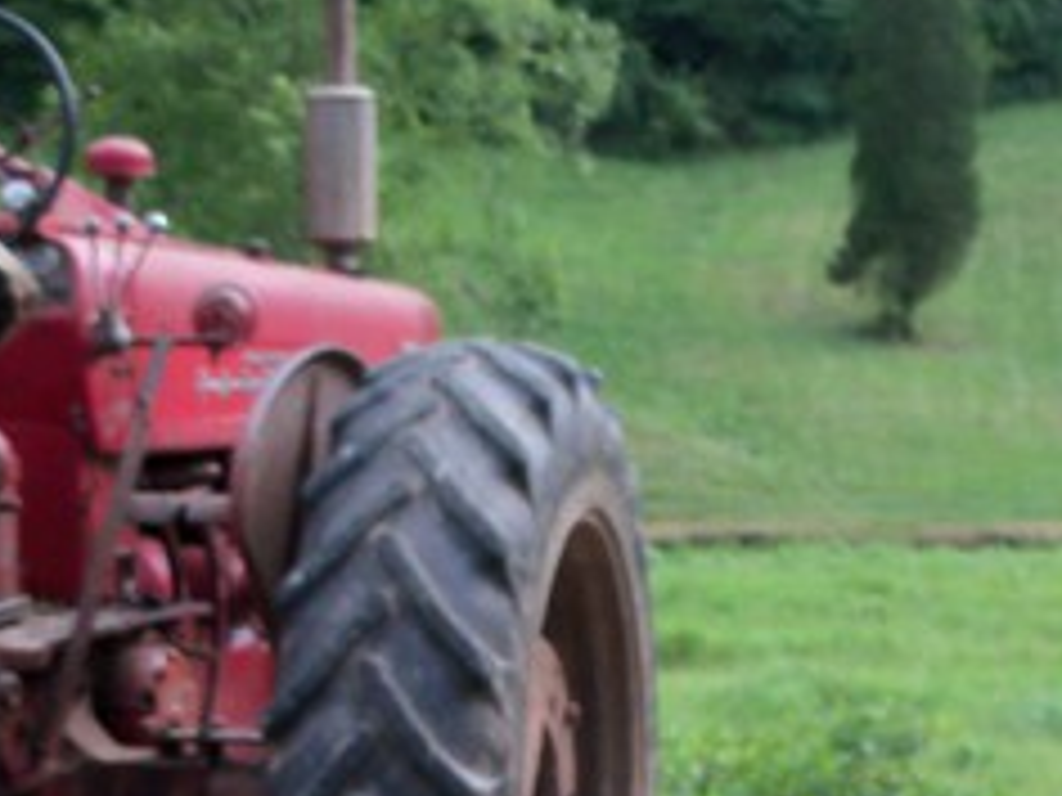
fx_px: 3129
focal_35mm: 102
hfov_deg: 19.2
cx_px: 670
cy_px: 998
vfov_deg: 14.0
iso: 80
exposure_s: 1/200
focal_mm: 6.3
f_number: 3
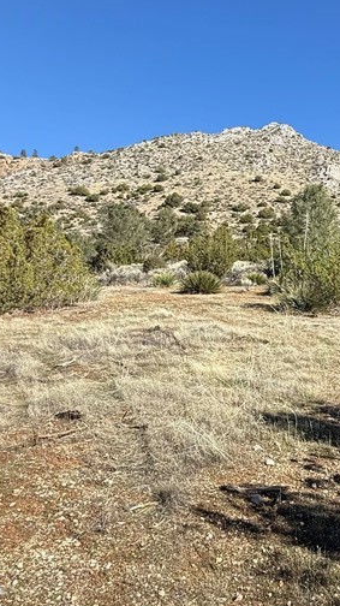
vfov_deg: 62.6
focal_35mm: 31
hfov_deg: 34.5
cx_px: 335
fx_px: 498
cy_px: 297
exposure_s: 1/1105
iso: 50
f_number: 2.2
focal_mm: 2.22
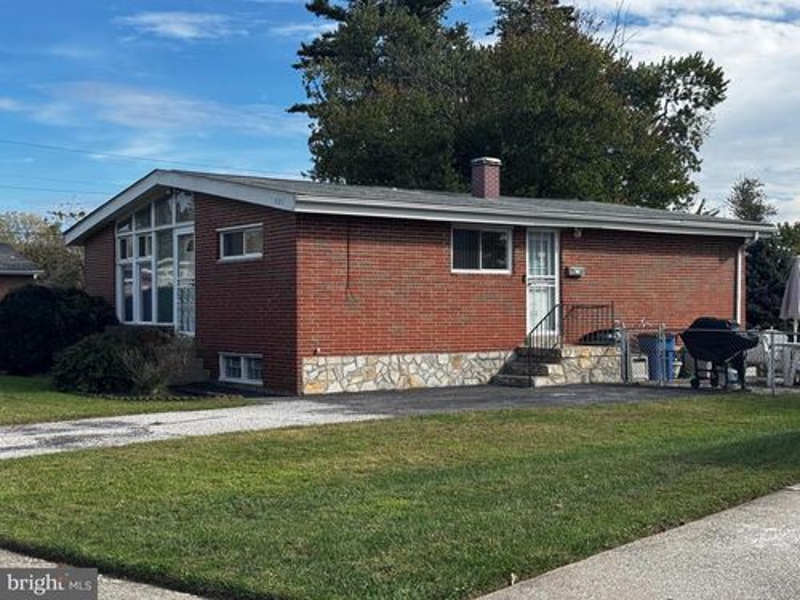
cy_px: 300
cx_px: 400
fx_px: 1109
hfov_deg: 39.7
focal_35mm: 48
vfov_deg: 30.3
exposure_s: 1/2611
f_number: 1.78
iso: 64
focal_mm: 6.76
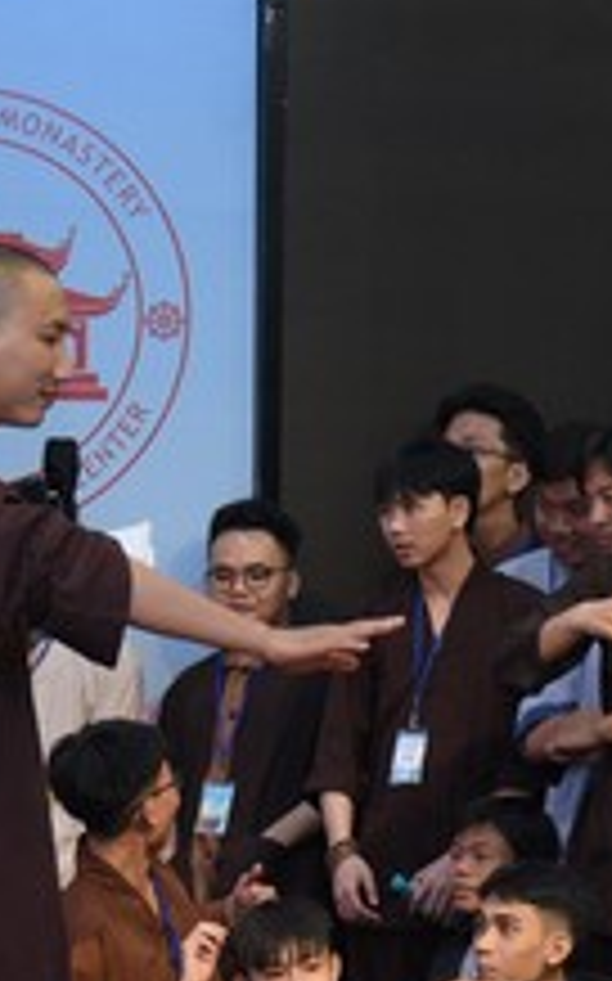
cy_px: 832
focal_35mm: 213
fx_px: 5692
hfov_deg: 6.1
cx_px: 562
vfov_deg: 9.8
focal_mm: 70
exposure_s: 1/250
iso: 2000
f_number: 4.5
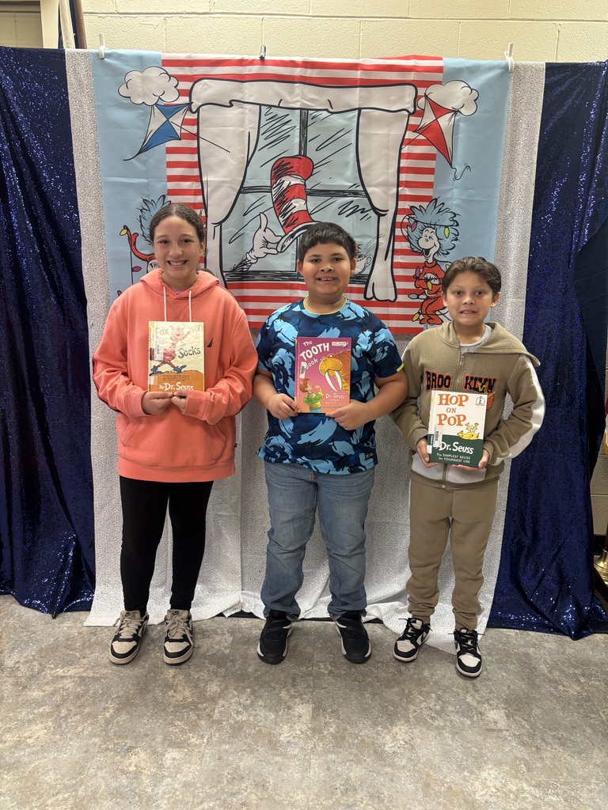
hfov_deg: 53.1
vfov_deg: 67.3
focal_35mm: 26
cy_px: 405
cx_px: 304
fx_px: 609
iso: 160
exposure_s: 1/60
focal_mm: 5.96
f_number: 1.6
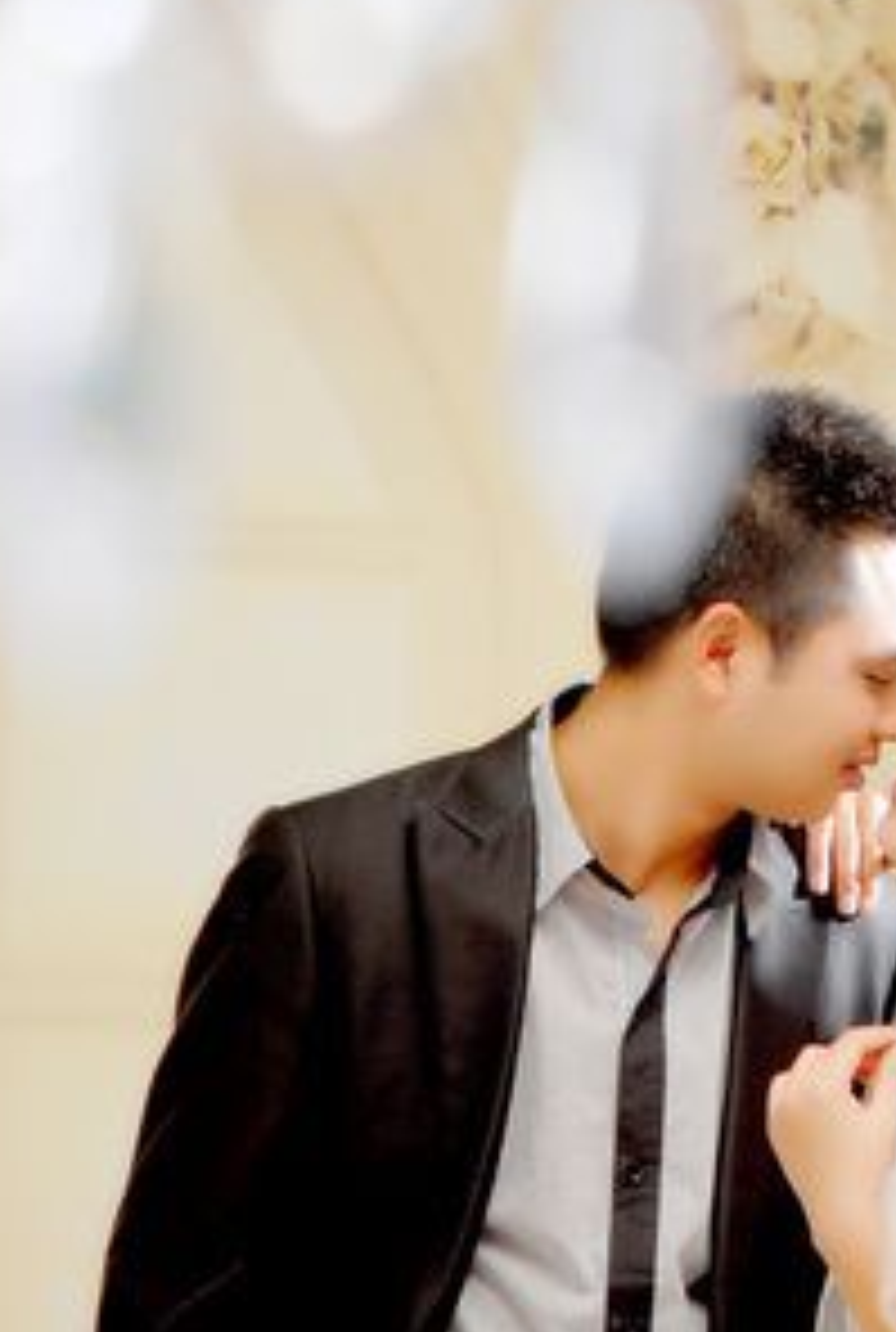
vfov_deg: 12.1
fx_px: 6309
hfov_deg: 8.1
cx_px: 864
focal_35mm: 170
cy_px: 567
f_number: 5
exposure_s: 1/100
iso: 100
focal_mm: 56
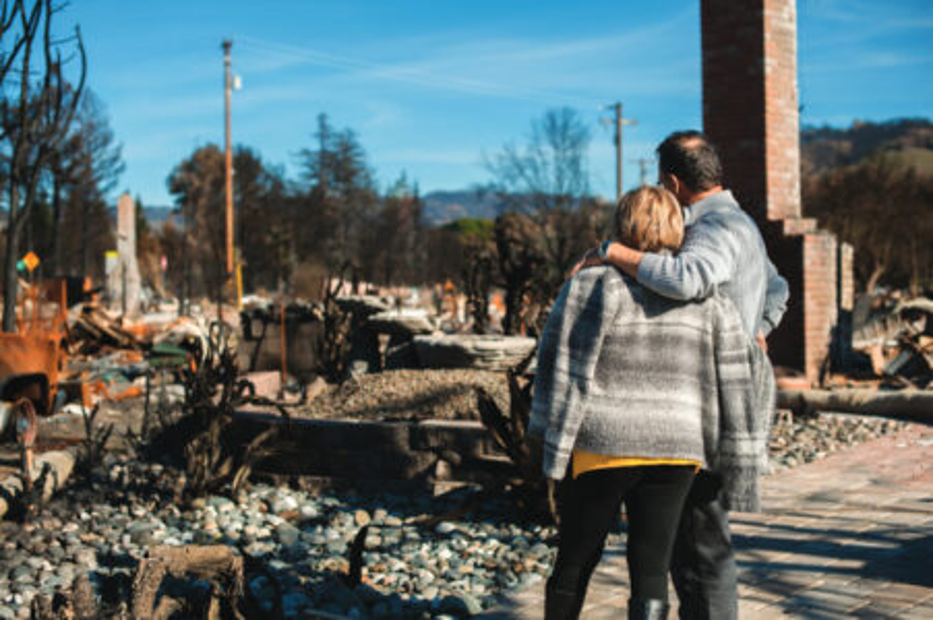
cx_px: 466
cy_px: 310
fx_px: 1295
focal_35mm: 50
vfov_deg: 27.0
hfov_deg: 39.6
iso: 200
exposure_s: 1/5000
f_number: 2.8
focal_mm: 50
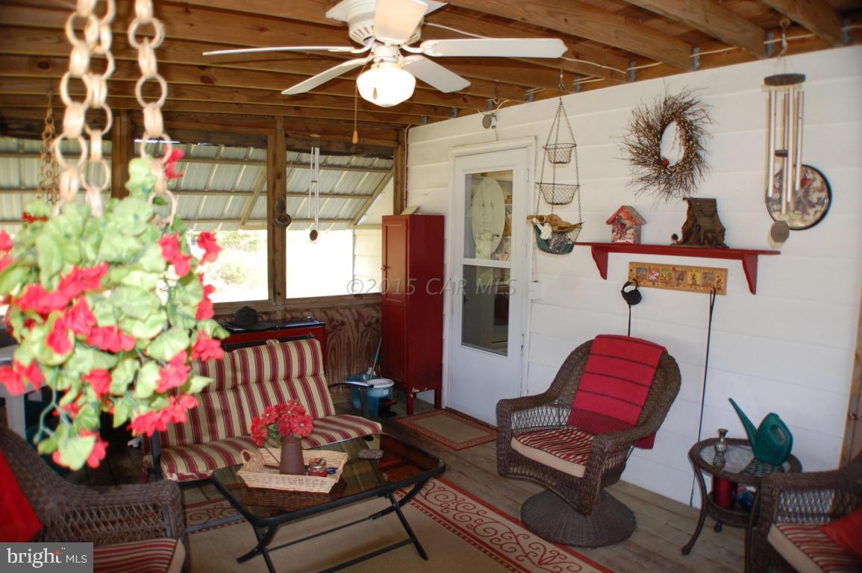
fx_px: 718
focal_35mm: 30
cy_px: 286
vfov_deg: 43.5
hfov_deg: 62.0
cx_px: 431
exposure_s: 1/125
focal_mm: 20
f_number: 3.8
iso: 400
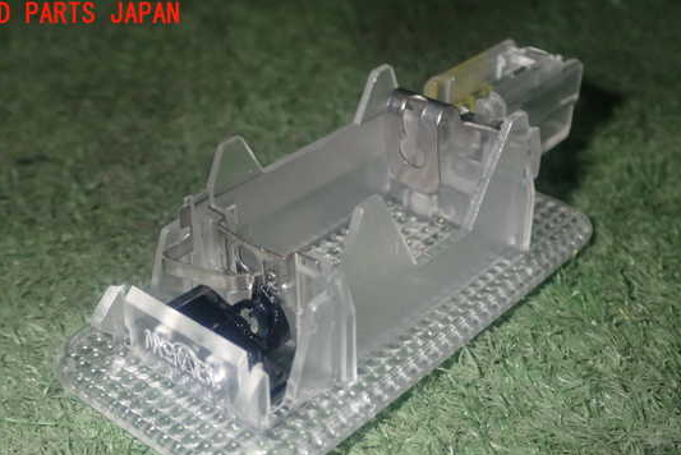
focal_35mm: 55
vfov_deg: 24.6
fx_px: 1041
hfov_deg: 36.2
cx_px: 331
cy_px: 286
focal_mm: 8.4
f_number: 9
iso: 250
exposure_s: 1/50
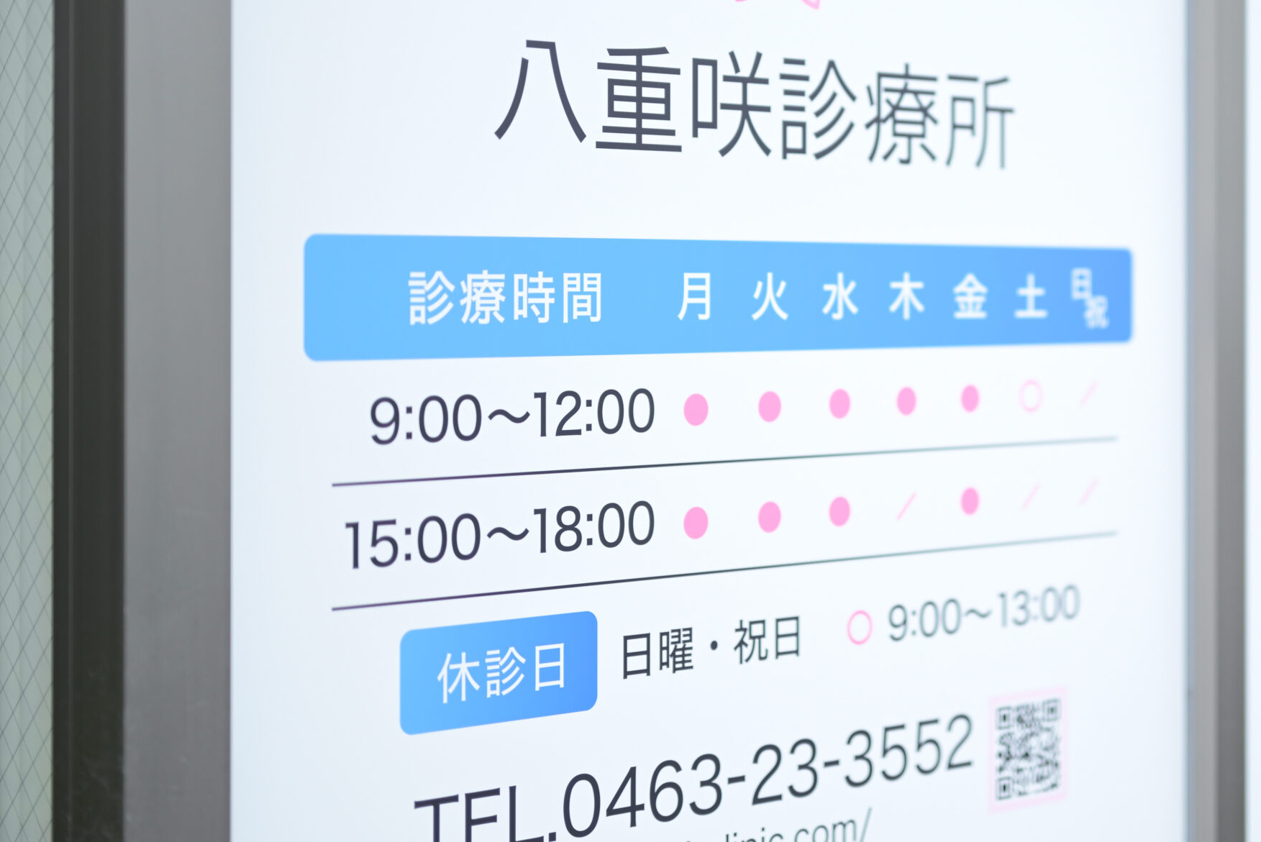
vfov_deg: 18.6
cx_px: 920
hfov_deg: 27.4
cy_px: 283
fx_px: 2558
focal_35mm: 73
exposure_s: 1/1000
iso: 100
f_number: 1.3
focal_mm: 50
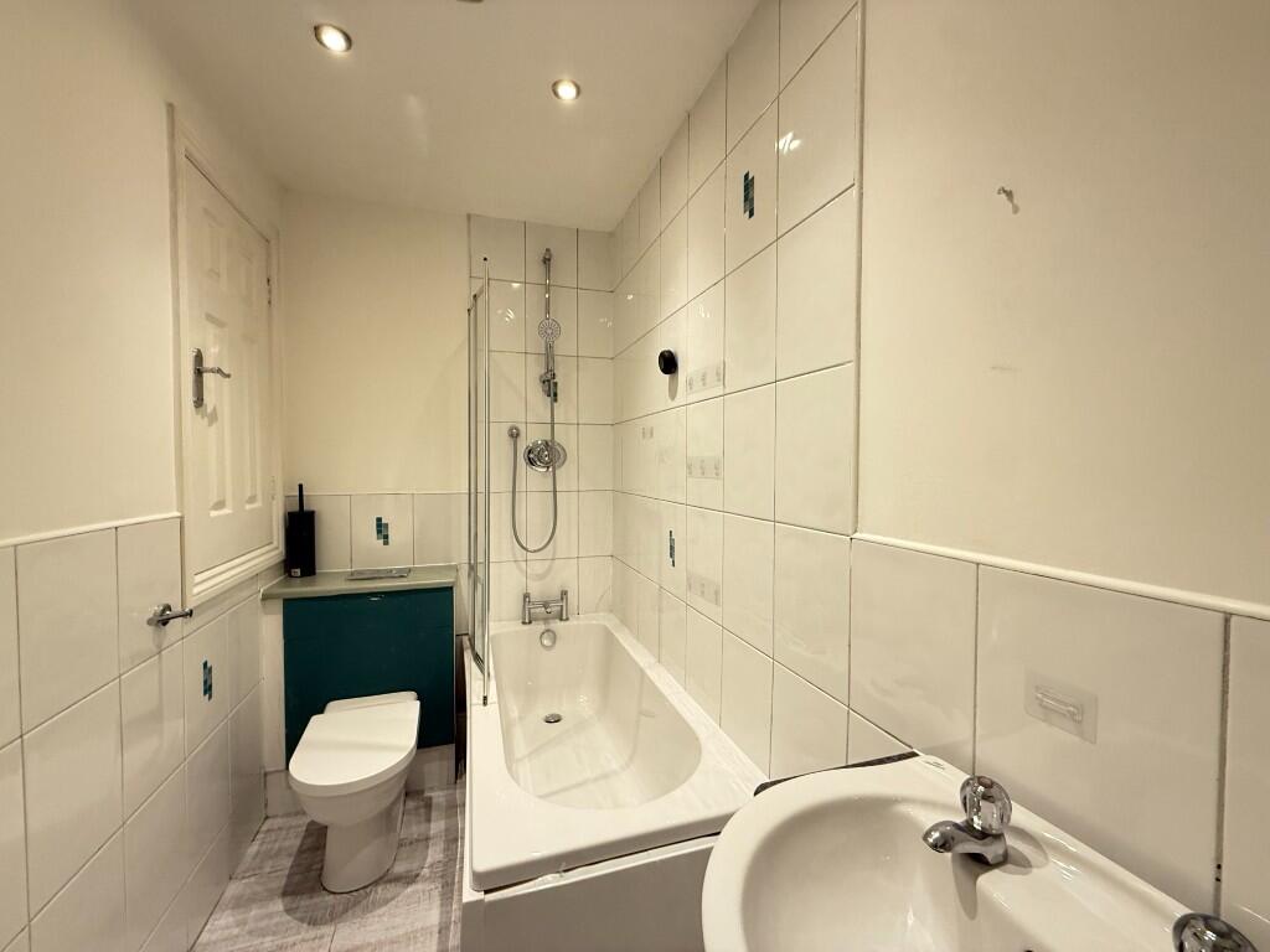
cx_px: 635
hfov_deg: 102.1
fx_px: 514
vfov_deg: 85.7
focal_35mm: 14
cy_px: 476
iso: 320
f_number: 2.2
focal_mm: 2.22
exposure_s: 1/70
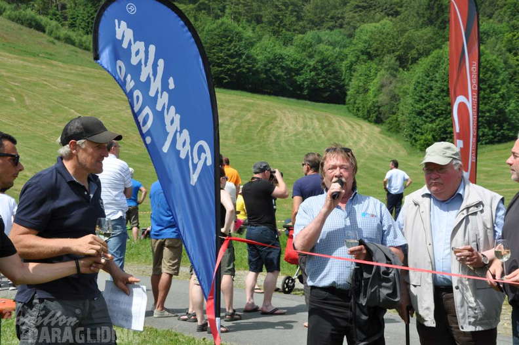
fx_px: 1080
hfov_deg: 27.0
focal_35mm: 75
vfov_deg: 18.1
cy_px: 172
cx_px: 260
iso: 200
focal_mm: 50
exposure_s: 1/160
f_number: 13
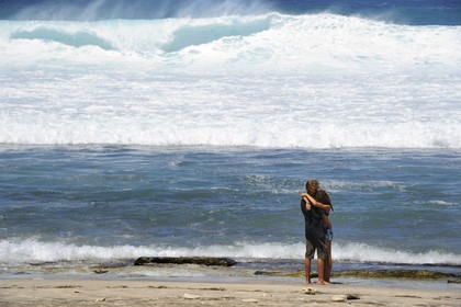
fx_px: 2177
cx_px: 230
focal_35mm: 170
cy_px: 154
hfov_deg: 12.1
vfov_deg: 8.1
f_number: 11
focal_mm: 170
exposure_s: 1/320
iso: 200
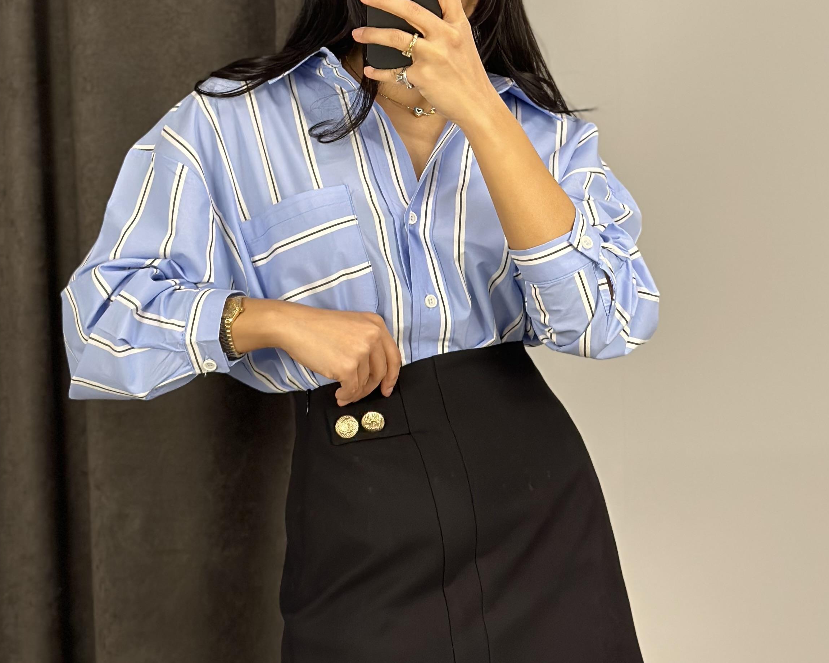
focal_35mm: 82
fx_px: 2012
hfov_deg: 23.3
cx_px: 481
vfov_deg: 18.7
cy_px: 246
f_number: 1.78
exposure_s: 1/100
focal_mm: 6.86
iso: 160
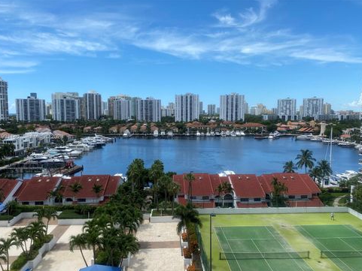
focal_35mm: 27
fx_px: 282
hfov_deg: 65.3
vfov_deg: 51.4
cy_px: 137
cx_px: 178
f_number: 1.8
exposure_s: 1/3040
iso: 32
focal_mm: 4.25
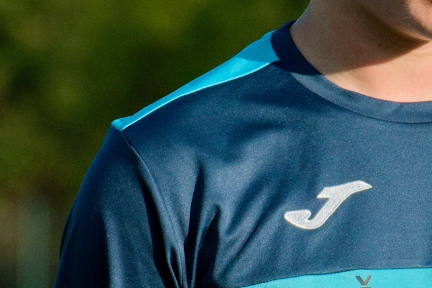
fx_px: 11478
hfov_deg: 2.2
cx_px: 362
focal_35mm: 957
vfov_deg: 1.4
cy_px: 182
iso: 1100
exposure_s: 1/4000
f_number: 5.3
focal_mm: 150
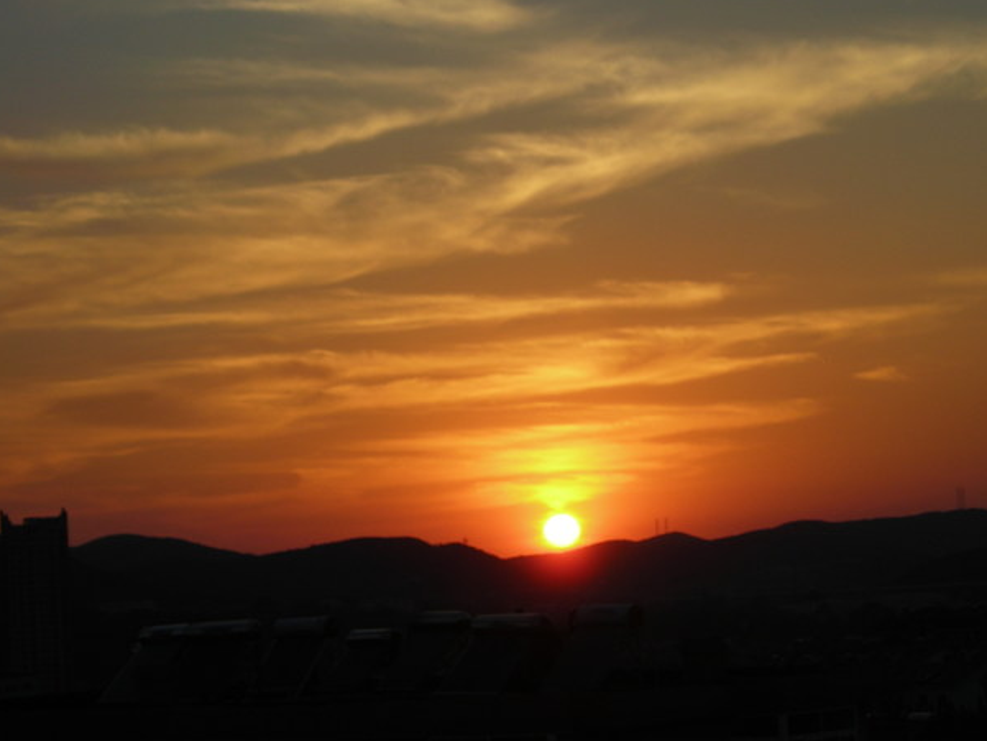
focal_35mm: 135
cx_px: 557
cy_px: 347
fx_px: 3850
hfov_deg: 14.6
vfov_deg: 11.0
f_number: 5.3
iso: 50
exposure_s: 1/210
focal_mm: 19.2
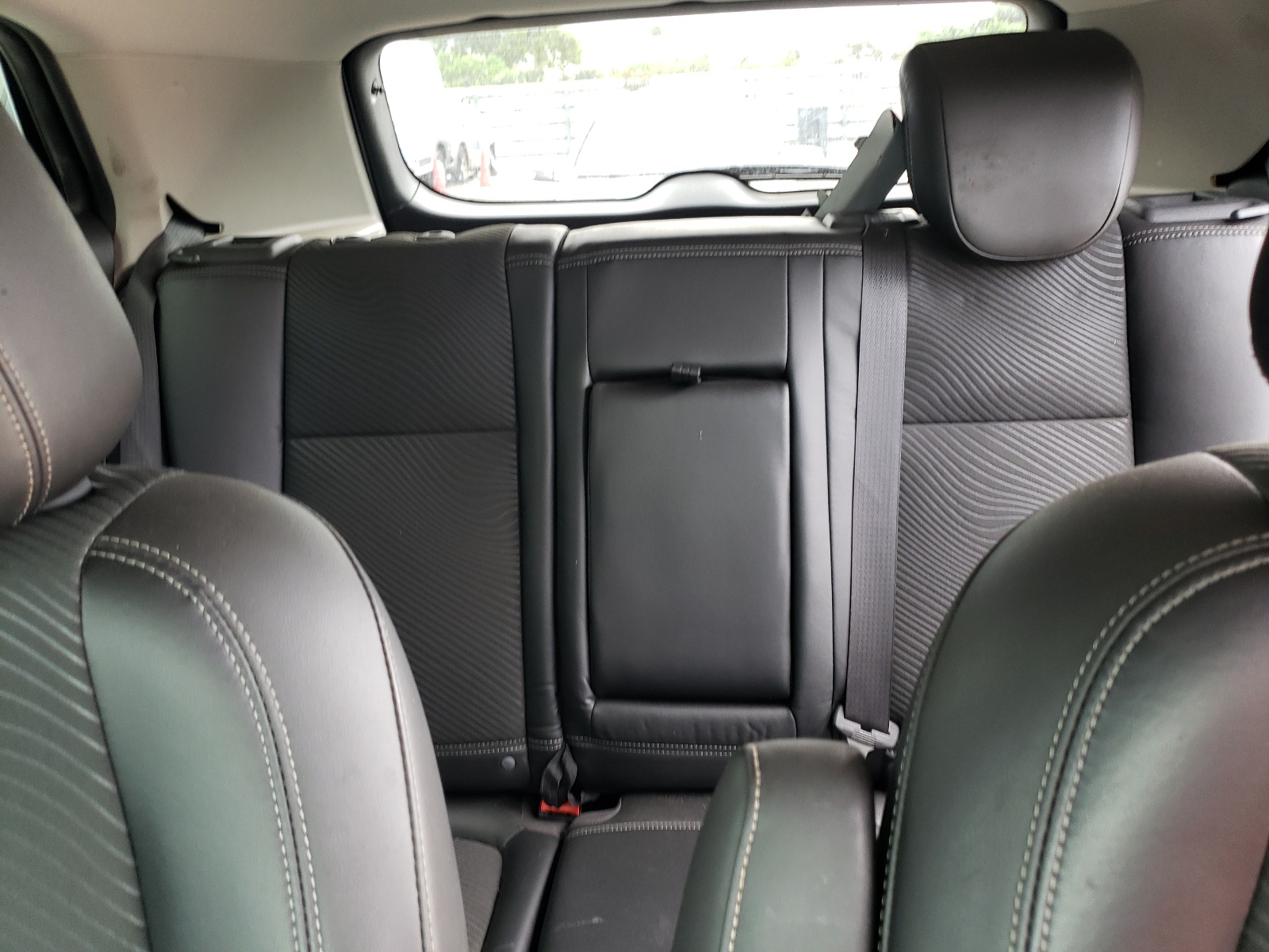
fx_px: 953
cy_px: 476
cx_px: 634
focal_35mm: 26
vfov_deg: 53.1
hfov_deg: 67.3
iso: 86
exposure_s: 1/60.2
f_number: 1.5
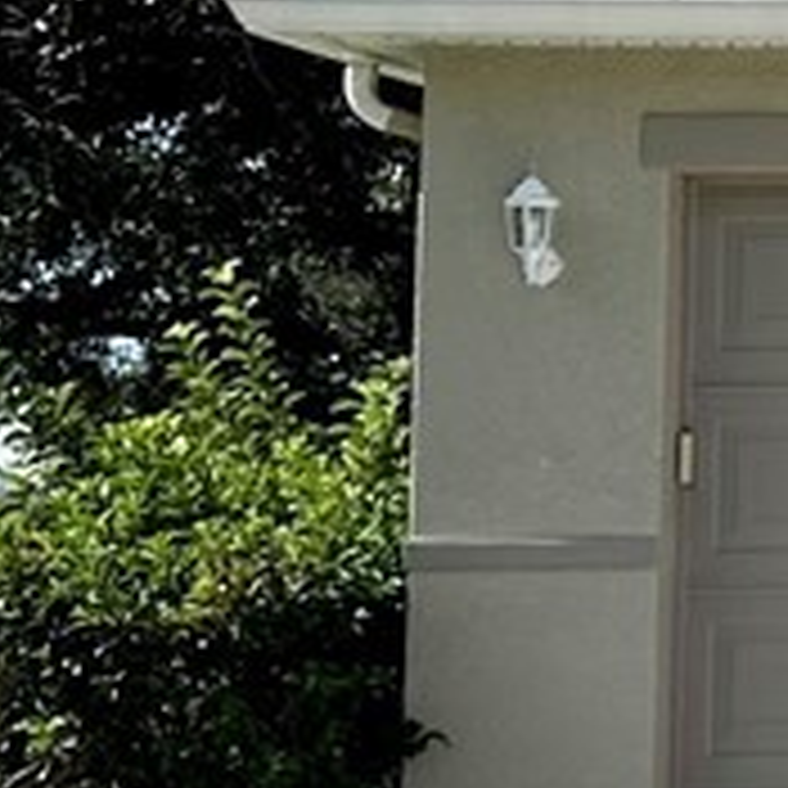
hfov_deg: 7.4
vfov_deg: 9.0
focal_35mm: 194
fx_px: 4996
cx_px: 2702
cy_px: 72
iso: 80
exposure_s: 1/5263
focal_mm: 6.86
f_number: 1.78
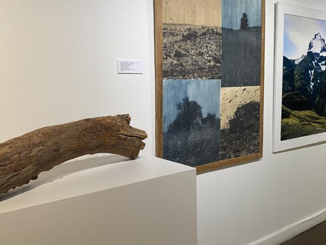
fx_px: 348
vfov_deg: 38.7
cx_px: 184
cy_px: 116
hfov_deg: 50.0
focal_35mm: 37
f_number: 1.8
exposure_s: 1/60
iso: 100
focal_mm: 4.25
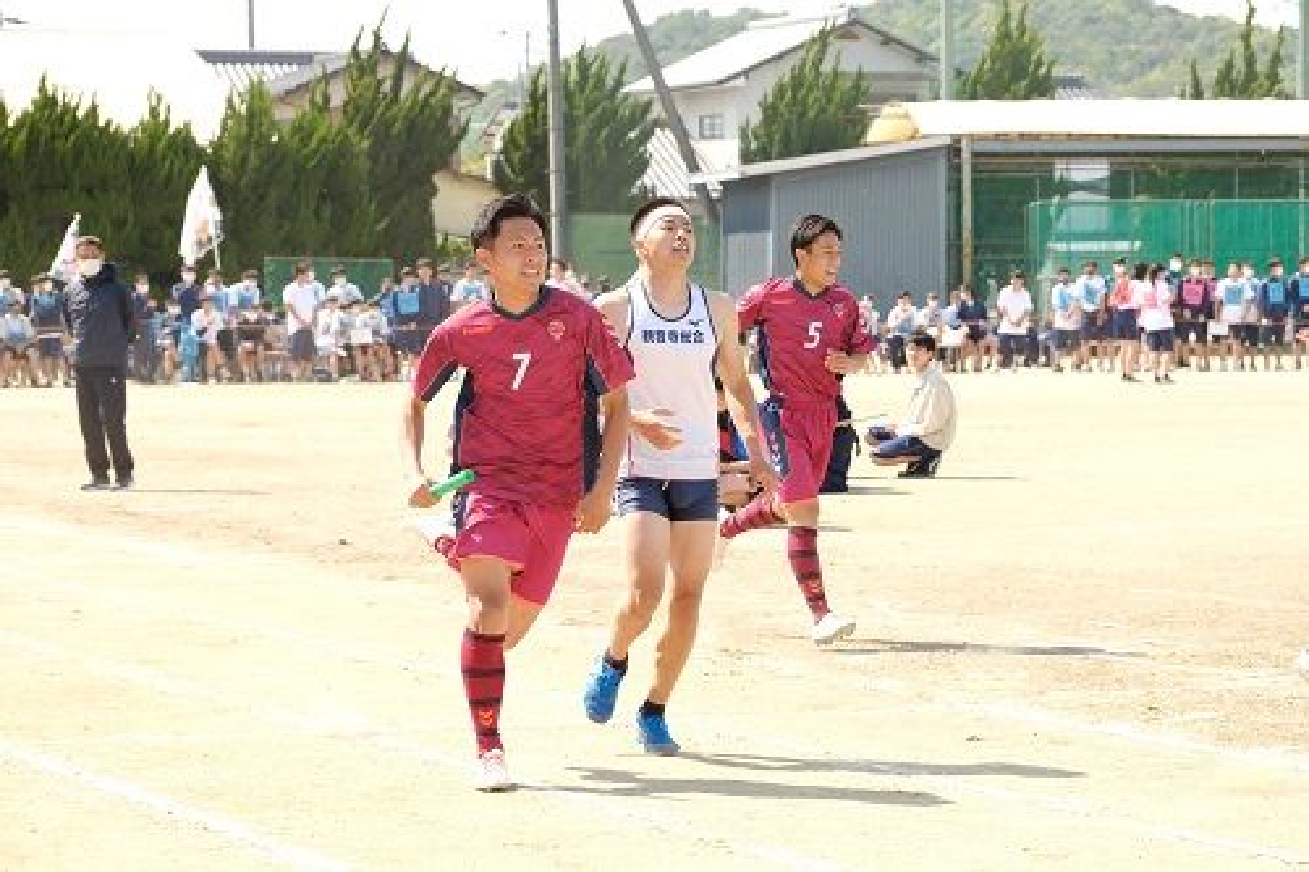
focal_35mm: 126
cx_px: 654
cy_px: 436
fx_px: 4580
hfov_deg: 16.3
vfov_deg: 10.9
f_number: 6.4
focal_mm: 84.3
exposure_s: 1/1000
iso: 800
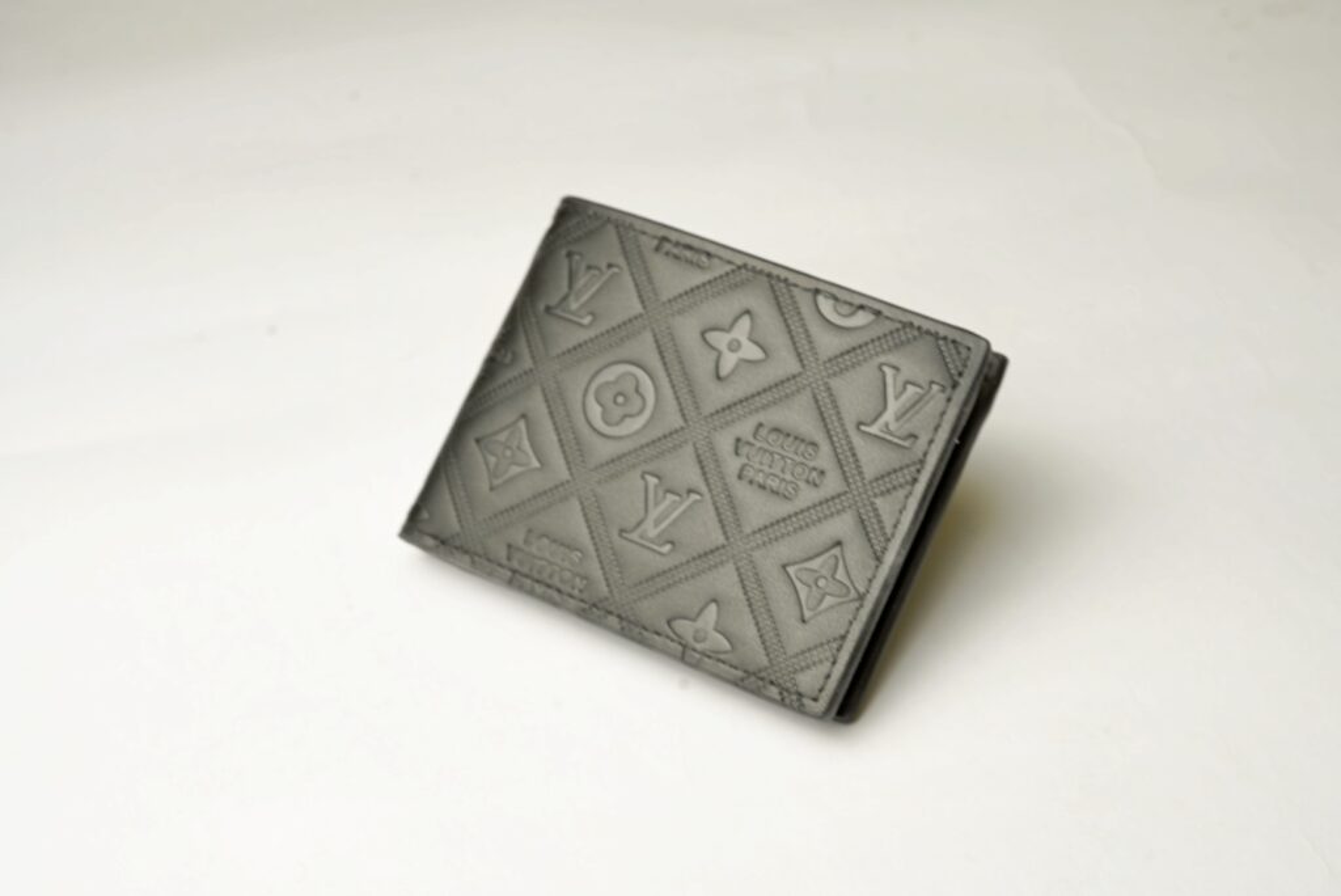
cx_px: 670
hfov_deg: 39.6
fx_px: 1863
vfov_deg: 27.0
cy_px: 448
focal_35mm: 50
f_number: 8
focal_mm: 50
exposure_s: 1/20
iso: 320
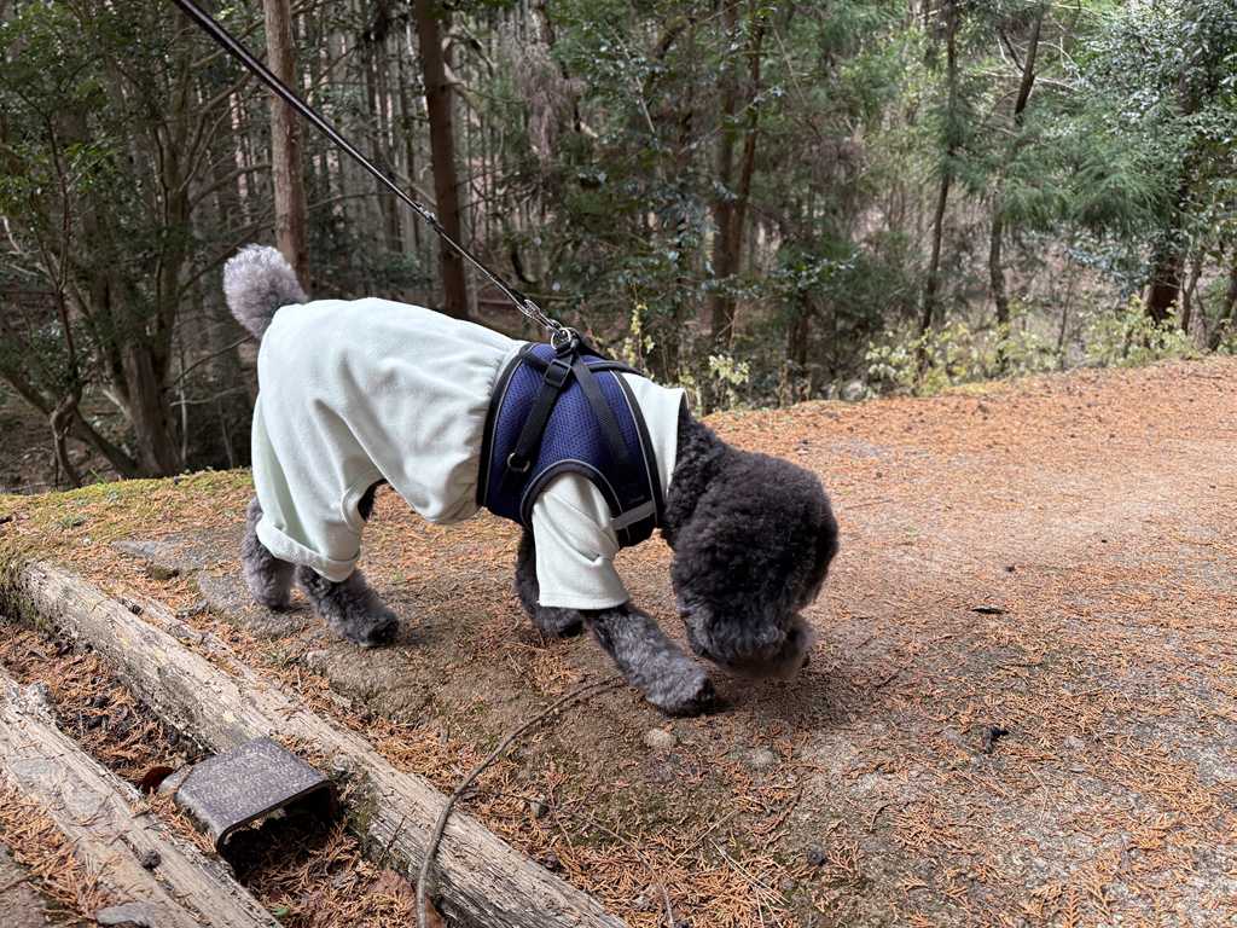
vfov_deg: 56.8
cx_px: 618
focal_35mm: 24
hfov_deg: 71.6
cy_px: 464
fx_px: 858
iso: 125
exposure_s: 1/178
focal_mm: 6.76
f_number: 1.78
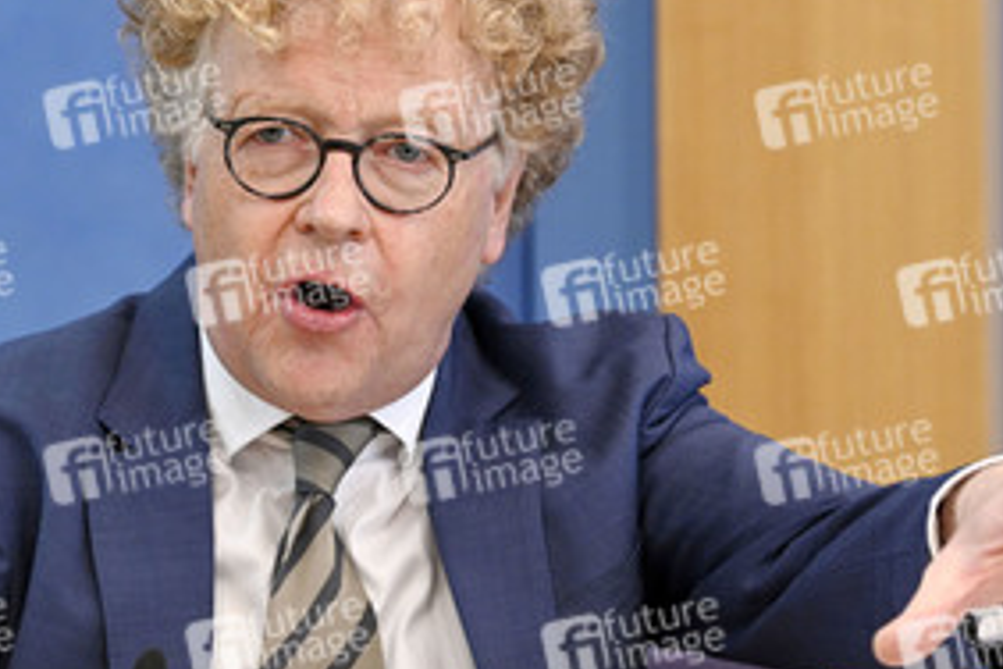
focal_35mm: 216
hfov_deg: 9.5
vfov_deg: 6.4
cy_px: 196
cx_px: 539
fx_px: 6018
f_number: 5.6
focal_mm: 135
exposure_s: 1/500
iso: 3200
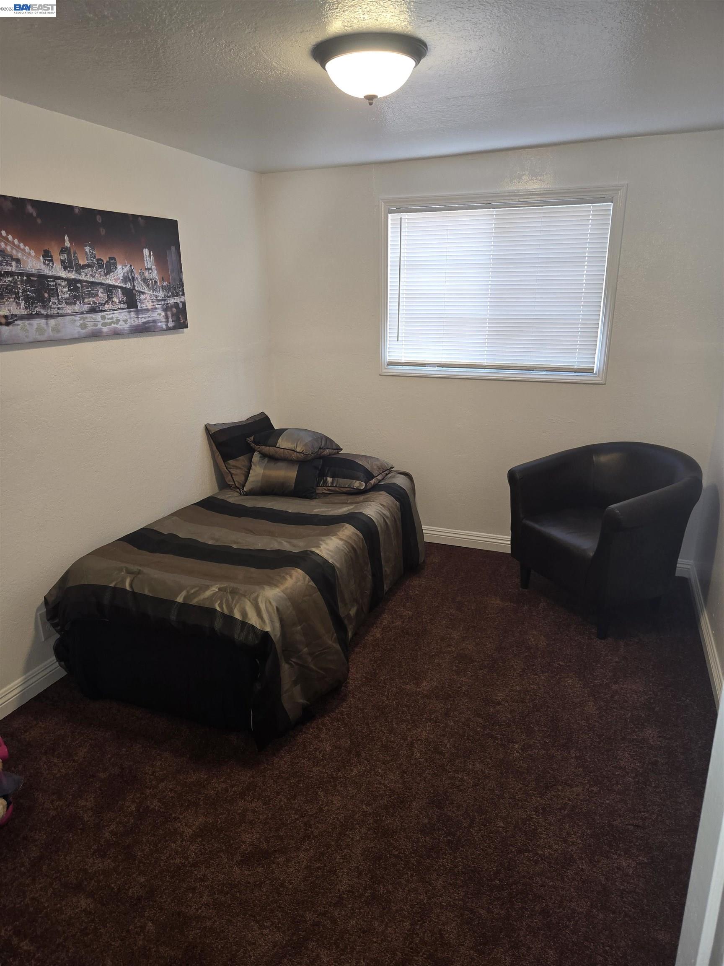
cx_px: 362
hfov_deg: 58.9
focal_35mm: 23
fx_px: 641
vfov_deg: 73.9
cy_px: 483
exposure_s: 1/60
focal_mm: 5.4
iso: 80
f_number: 1.8
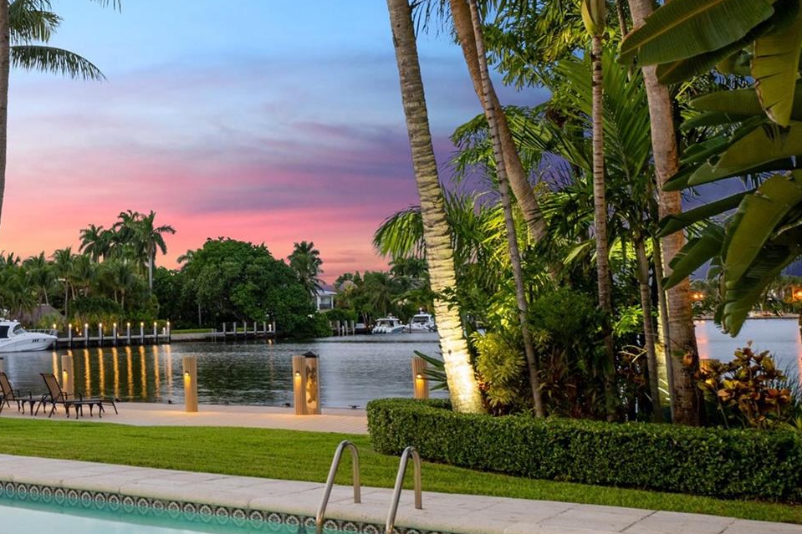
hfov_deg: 36.5
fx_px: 1047
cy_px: 298
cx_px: -48
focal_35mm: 47
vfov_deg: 28.6
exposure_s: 1/2
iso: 400
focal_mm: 22
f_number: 7.1
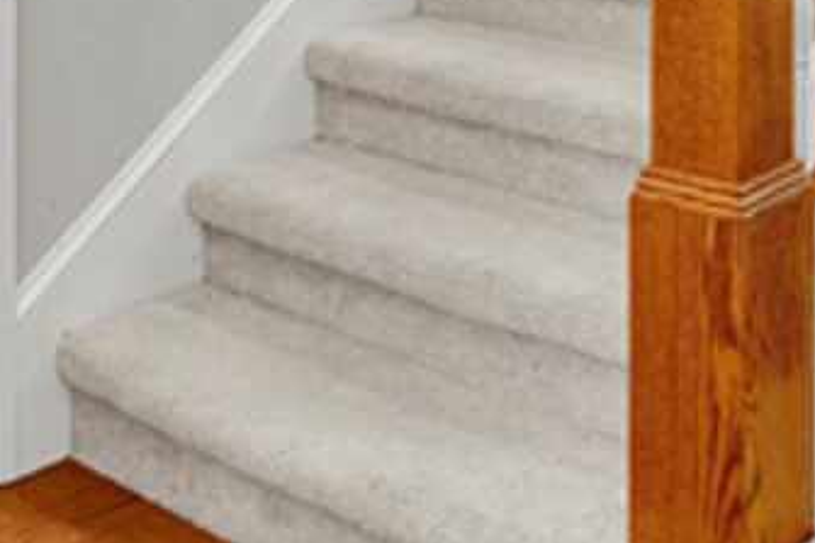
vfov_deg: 18.7
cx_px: 659
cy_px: -246
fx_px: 1471
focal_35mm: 65
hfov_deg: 30.2
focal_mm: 17
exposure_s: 2.5
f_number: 9
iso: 200
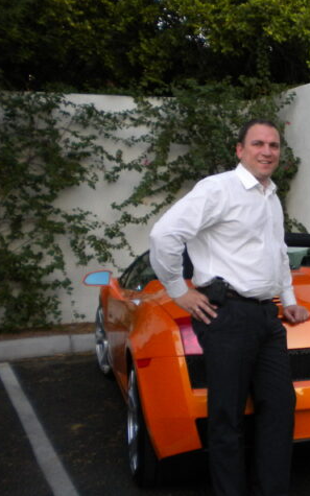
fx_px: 811
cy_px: 231
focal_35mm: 60
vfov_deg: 34.0
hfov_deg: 20.5
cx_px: 355
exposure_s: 1/54.8
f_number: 3.1
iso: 248
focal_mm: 6.3
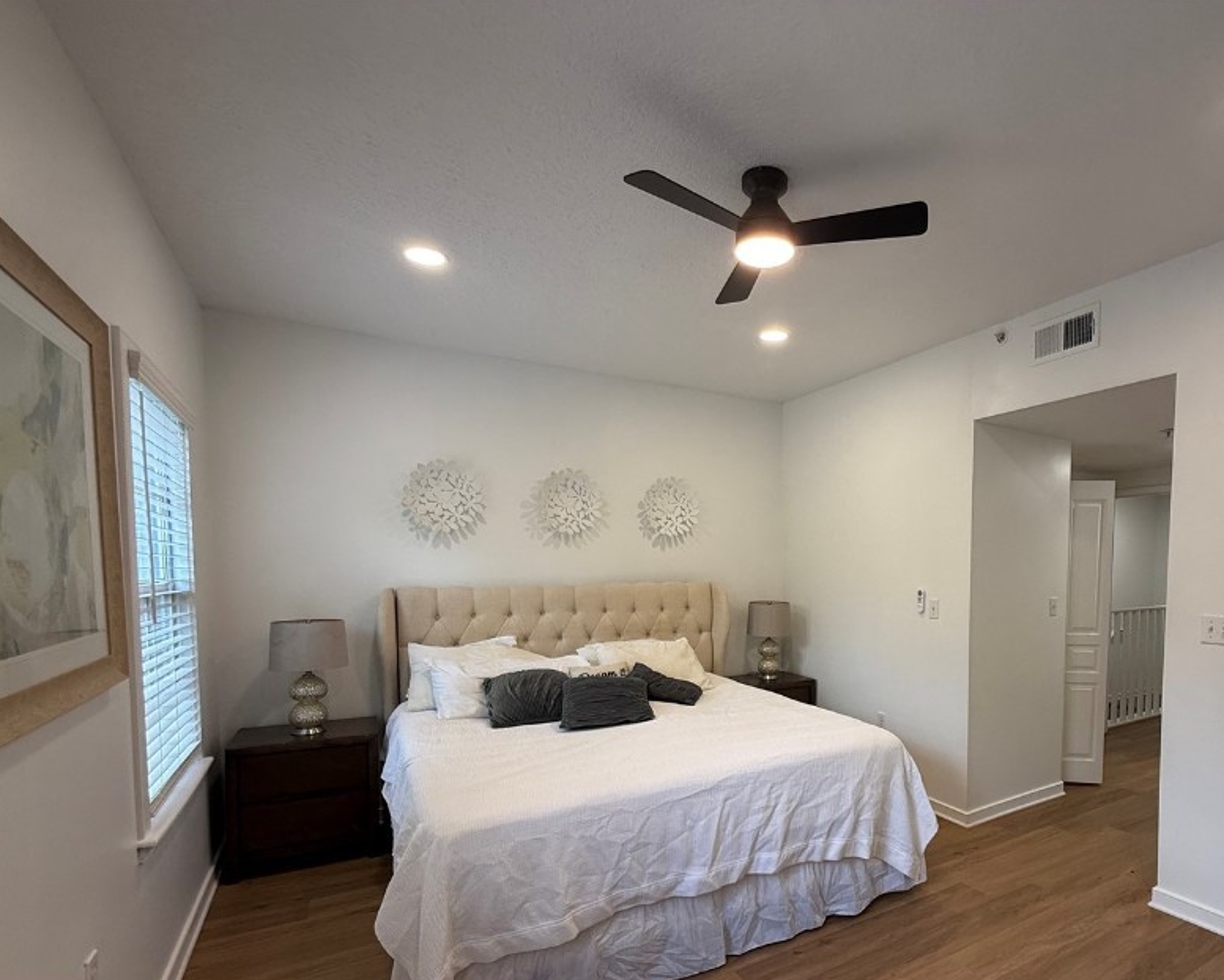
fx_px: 652
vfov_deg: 72.8
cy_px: 600
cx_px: 751
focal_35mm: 18
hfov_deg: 85.0
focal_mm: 2.22
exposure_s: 1/99
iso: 100
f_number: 2.2
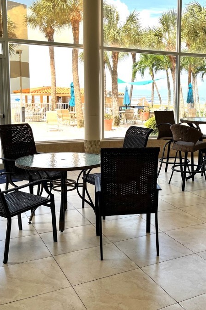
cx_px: 162
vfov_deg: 47.3
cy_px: 139
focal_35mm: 41
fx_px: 352
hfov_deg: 31.8
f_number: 1.6
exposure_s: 1/935
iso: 50
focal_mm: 5.1
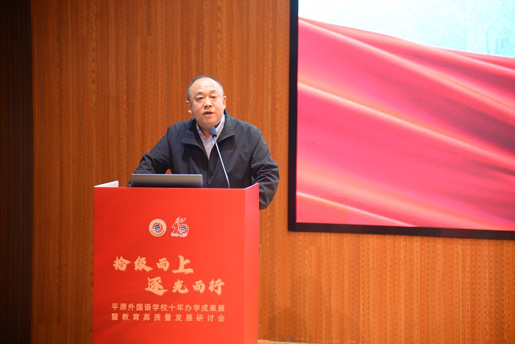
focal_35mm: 120
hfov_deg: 17.1
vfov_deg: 11.4
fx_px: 1717
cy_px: 172
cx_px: 258
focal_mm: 120
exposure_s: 1/40
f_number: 4
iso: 450
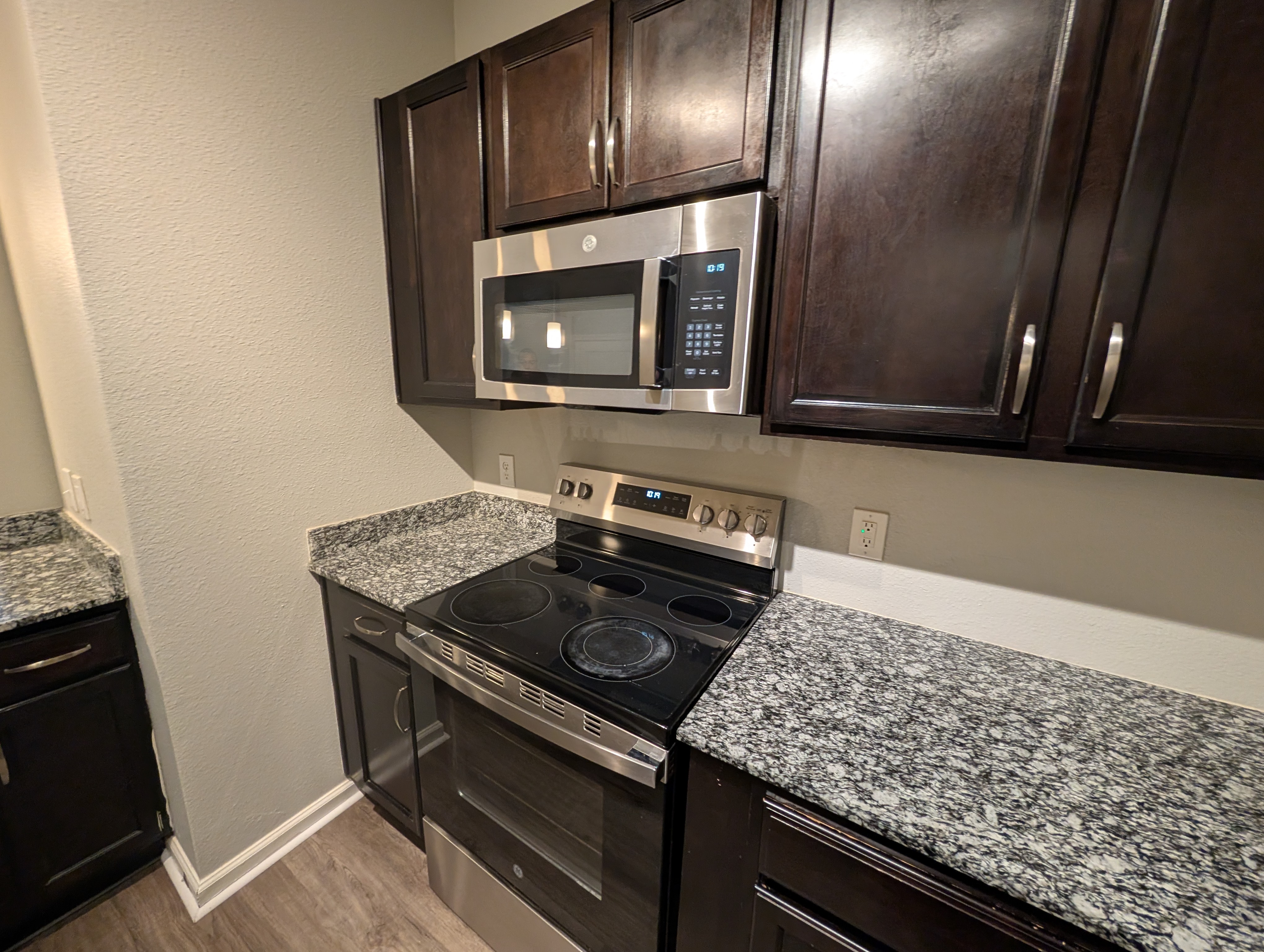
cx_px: 632
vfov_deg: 94.6
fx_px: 439
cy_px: 476
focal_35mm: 12
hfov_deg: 110.5
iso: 198
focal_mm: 2.02
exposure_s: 1/40
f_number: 1.7
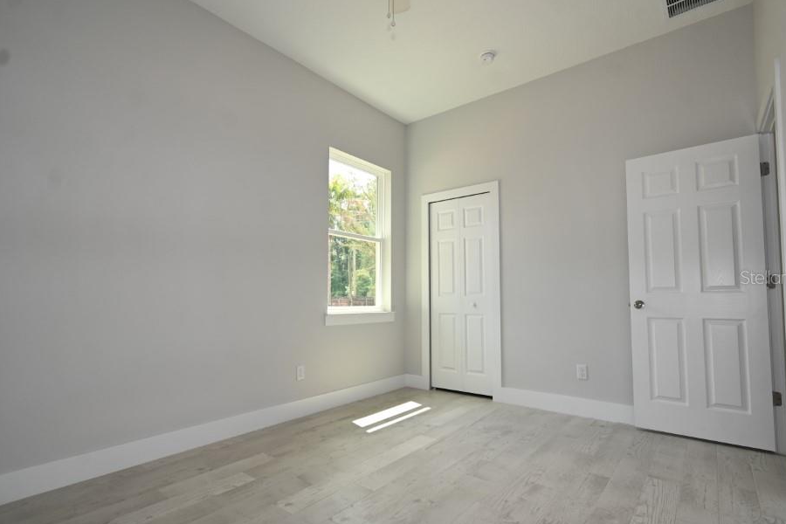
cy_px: 277
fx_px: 349
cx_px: 403
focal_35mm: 16
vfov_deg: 73.7
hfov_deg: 96.7
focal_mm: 10
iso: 200
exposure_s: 1/125
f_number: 5.6
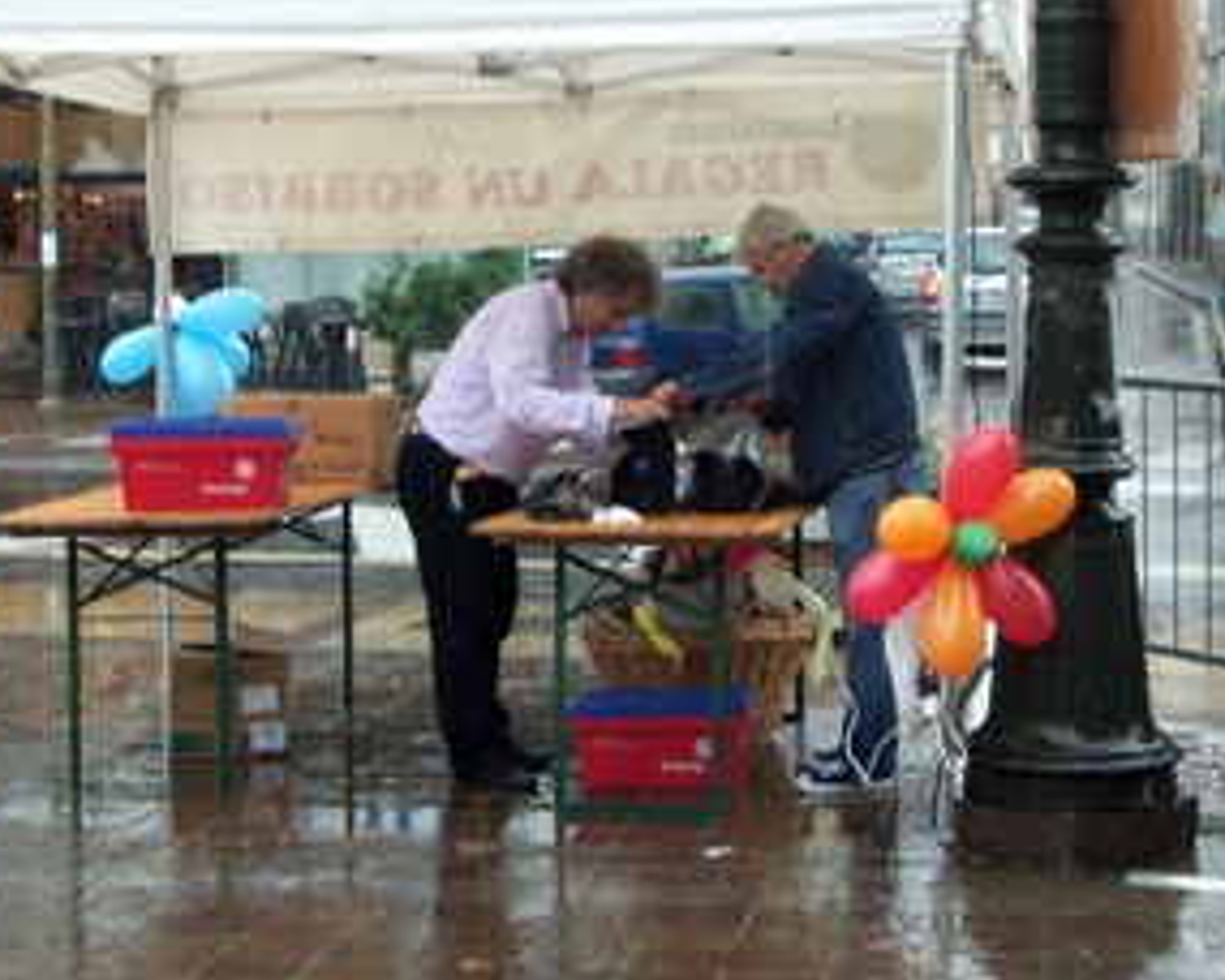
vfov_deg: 17.6
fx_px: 3154
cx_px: 559
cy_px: 383
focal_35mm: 87
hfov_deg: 22.0
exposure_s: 1/50
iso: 160
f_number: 3.6
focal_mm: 8.8
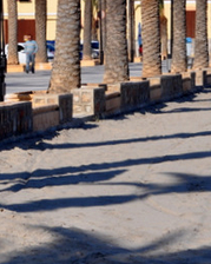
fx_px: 1718
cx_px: 79
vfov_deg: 8.7
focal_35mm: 220
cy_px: 8
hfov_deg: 7.0
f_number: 11
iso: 200
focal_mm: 50
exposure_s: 1/500
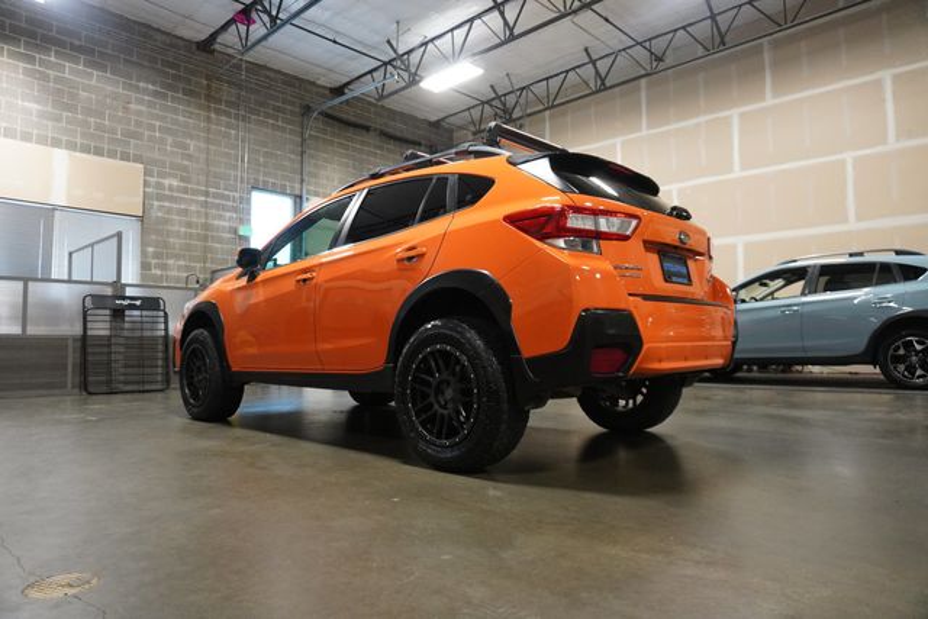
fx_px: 619
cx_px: 464
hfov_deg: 73.7
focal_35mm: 24
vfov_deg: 53.2
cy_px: 310
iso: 2500
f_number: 3.5
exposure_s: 1/160
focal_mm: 16
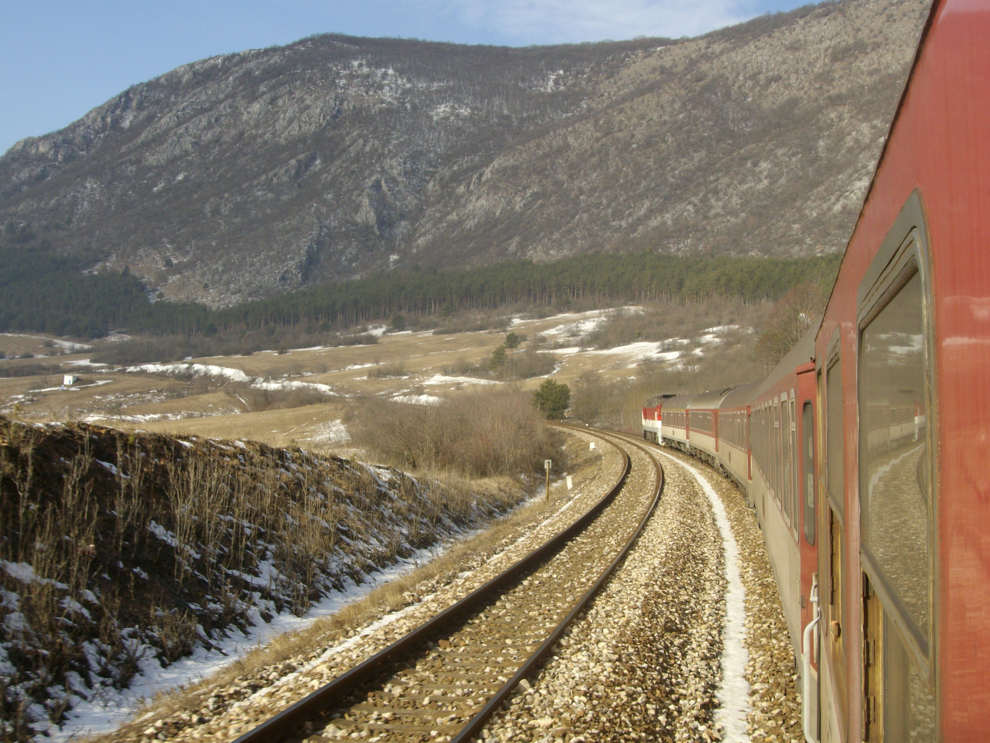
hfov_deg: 42.1
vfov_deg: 32.2
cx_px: 495
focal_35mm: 45
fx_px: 1287
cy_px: 372
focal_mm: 7.4
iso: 80
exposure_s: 1/320
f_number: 5.4
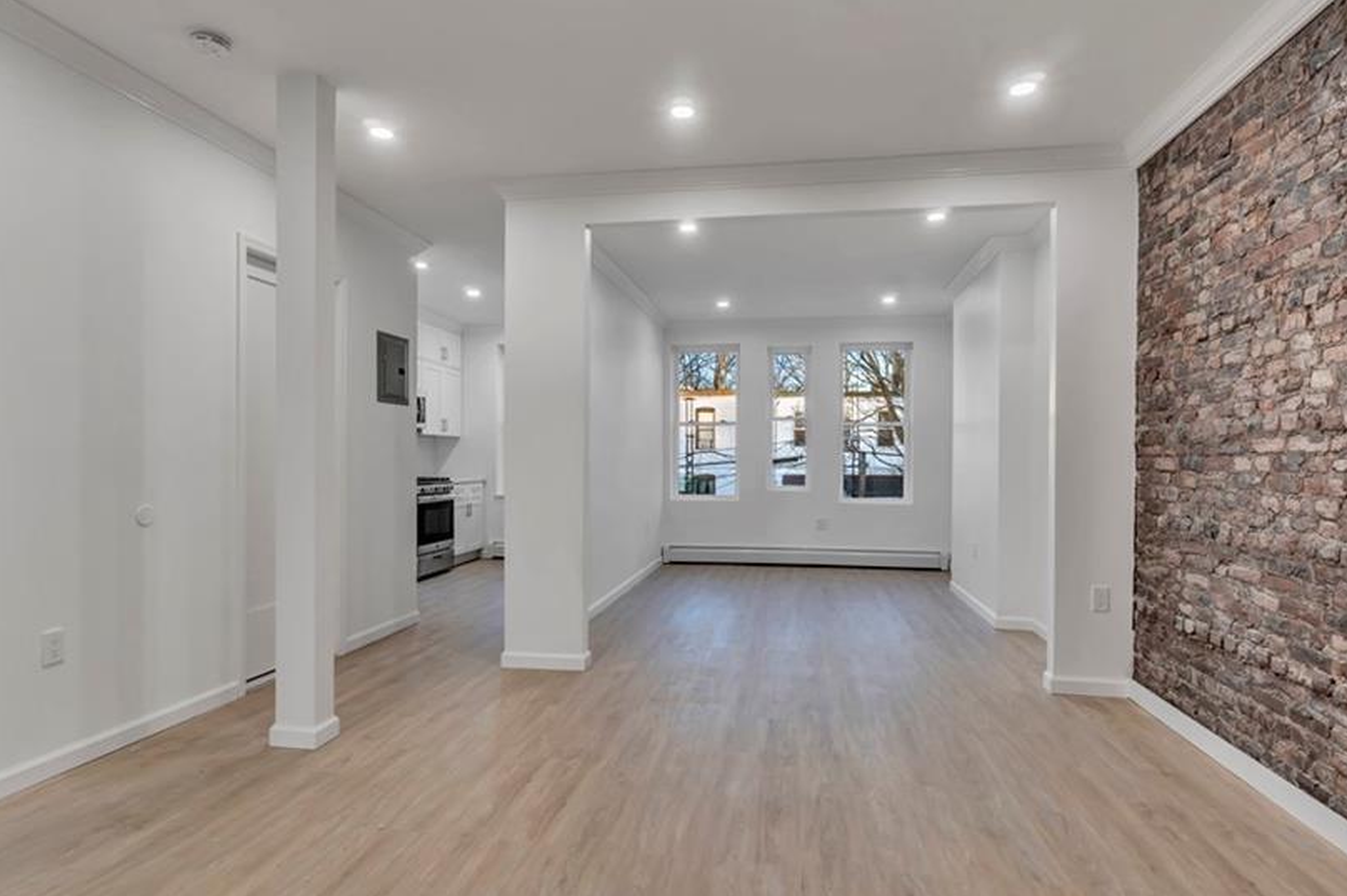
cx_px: 660
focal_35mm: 19
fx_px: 711
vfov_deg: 64.4
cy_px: 483
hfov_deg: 86.9
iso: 100
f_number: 9
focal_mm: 10
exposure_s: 1/3.33
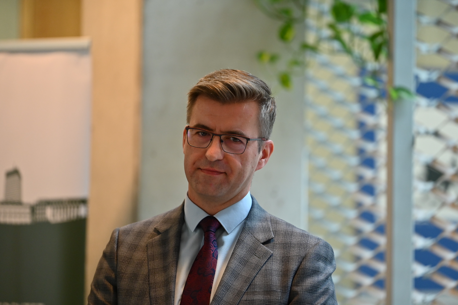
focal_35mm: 180
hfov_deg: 11.4
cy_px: 152
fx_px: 2290
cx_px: 229
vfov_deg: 7.6
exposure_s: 1/250
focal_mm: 180
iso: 720
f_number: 2.8
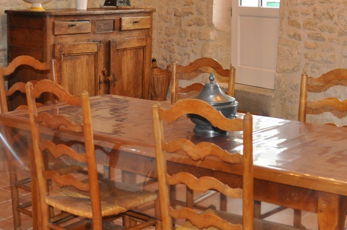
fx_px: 597
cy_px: 58
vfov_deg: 21.7
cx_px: 230
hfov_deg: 32.2
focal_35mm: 62
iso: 800
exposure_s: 1/60
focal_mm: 18
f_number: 3.5
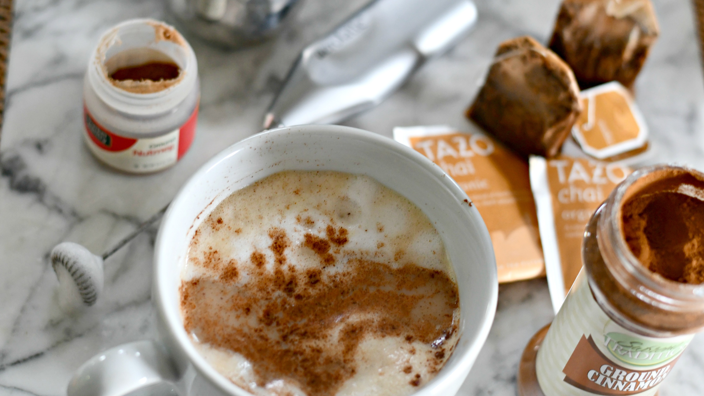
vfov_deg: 15.3
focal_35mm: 79
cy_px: 199
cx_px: 352
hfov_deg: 26.9
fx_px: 1475
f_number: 2.8
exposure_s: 1/200
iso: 800
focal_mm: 50
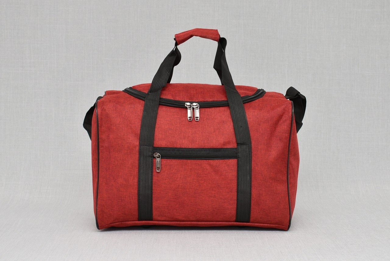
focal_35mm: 57
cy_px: 130
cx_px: 195
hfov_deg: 35.0
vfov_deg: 23.8
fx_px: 618
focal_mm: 38
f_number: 5.6
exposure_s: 1/60
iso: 100
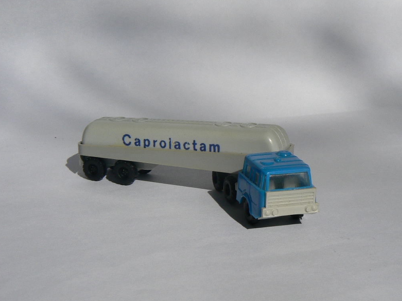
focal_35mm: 72
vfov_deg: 20.4
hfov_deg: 27.0
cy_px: 151
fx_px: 836
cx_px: 199
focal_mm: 11.8
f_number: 8
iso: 80
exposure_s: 1/1000
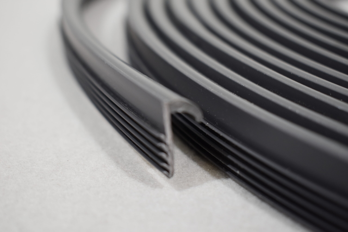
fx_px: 507
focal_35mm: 52
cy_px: 116
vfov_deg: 25.8
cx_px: 174
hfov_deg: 37.8
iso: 1000
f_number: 4.5
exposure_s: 1/125
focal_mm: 35
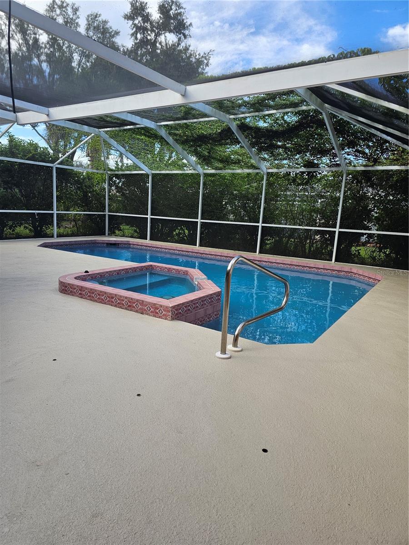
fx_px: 362
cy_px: 272
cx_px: 204
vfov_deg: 73.9
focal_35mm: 23
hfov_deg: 58.9
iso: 16
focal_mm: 6.3
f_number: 1.7
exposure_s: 1/180
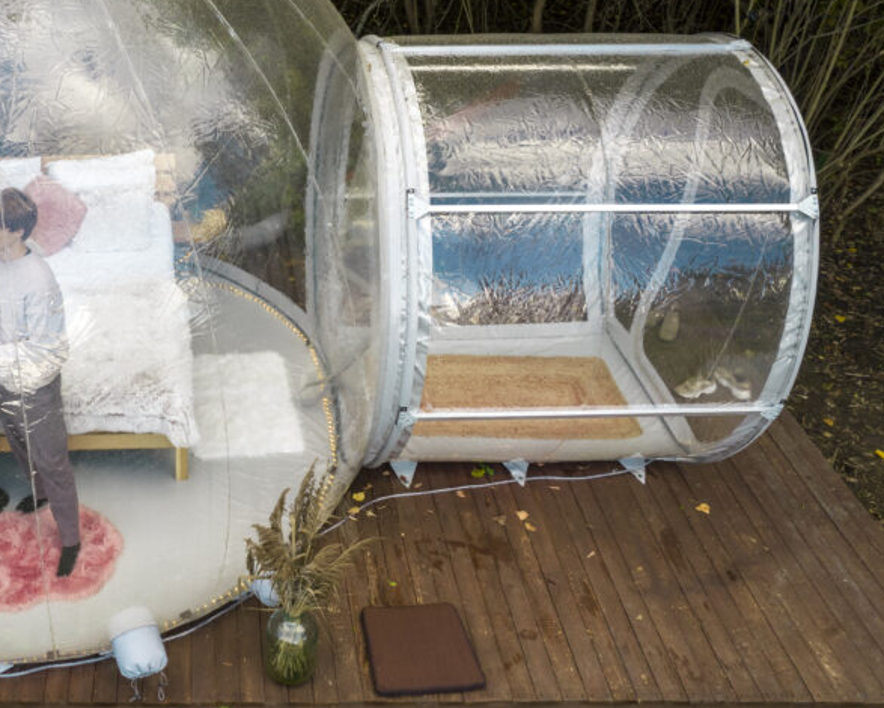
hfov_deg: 47.6
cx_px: 182
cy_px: 312
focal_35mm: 36
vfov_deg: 41.1
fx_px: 942
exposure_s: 1/400
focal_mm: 8.38
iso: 100
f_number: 2.8
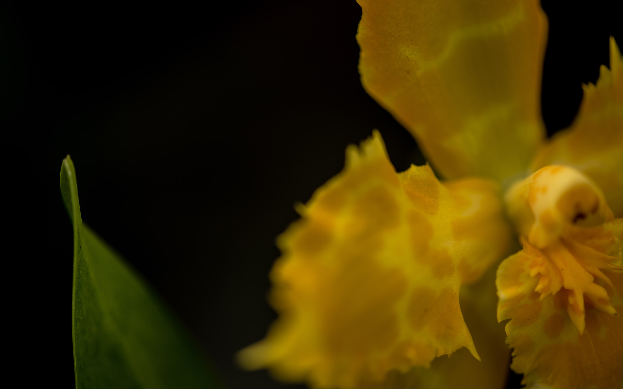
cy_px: 188
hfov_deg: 19.3
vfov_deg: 12.1
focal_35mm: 108
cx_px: 314
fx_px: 1834
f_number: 3.5
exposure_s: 1/160
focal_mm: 105
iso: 100
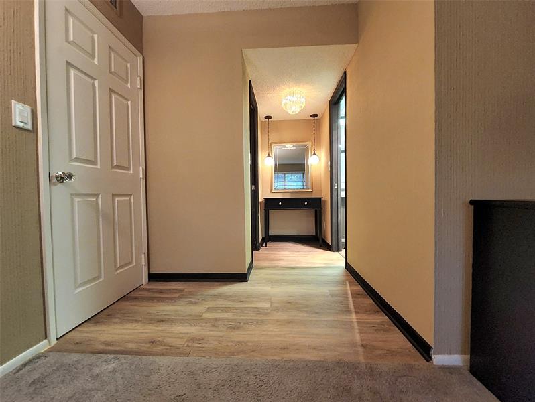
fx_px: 201
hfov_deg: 106.1
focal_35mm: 13
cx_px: 268
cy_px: 201
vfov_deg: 90.0
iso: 500
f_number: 2.2
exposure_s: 1/30
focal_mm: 1.13
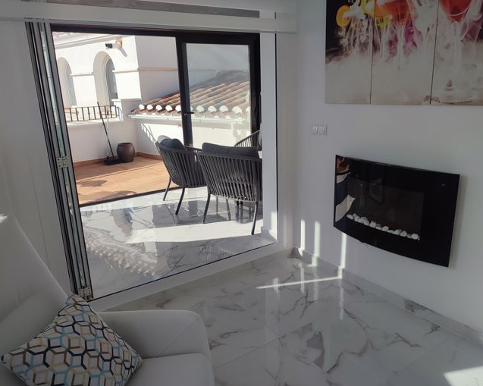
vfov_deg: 53.1
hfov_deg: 64.1
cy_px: 194
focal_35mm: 27
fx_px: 386
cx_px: 240
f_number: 1.9
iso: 50
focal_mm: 6.04
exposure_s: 1/874
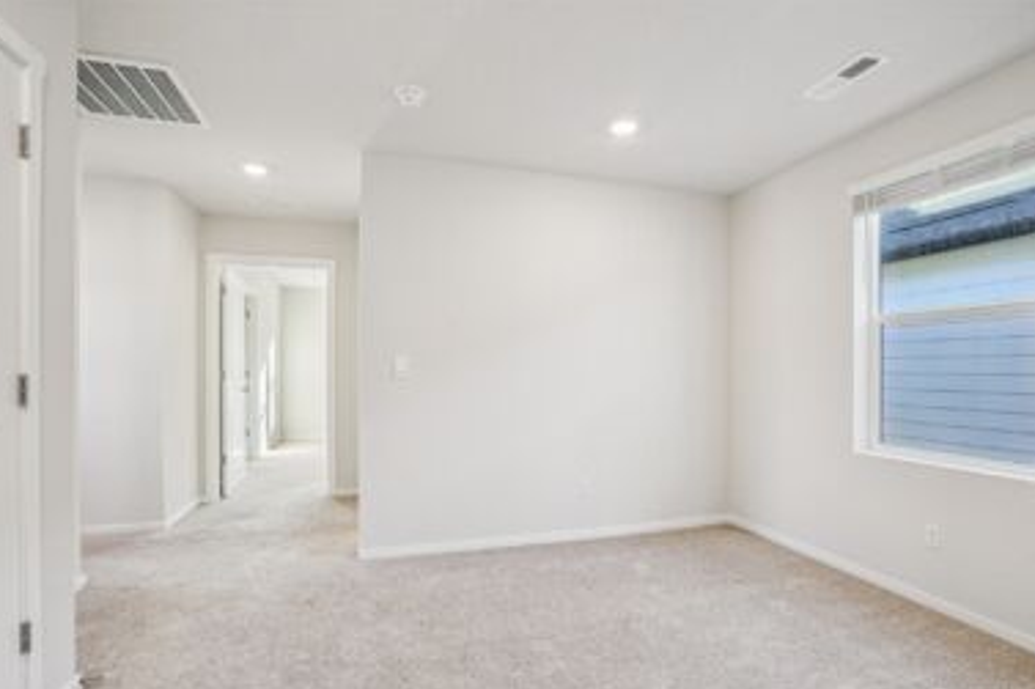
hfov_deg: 93.3
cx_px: 530
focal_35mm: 17
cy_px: 364
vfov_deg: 70.3
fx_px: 489
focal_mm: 16
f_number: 8
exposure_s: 1/25
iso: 400
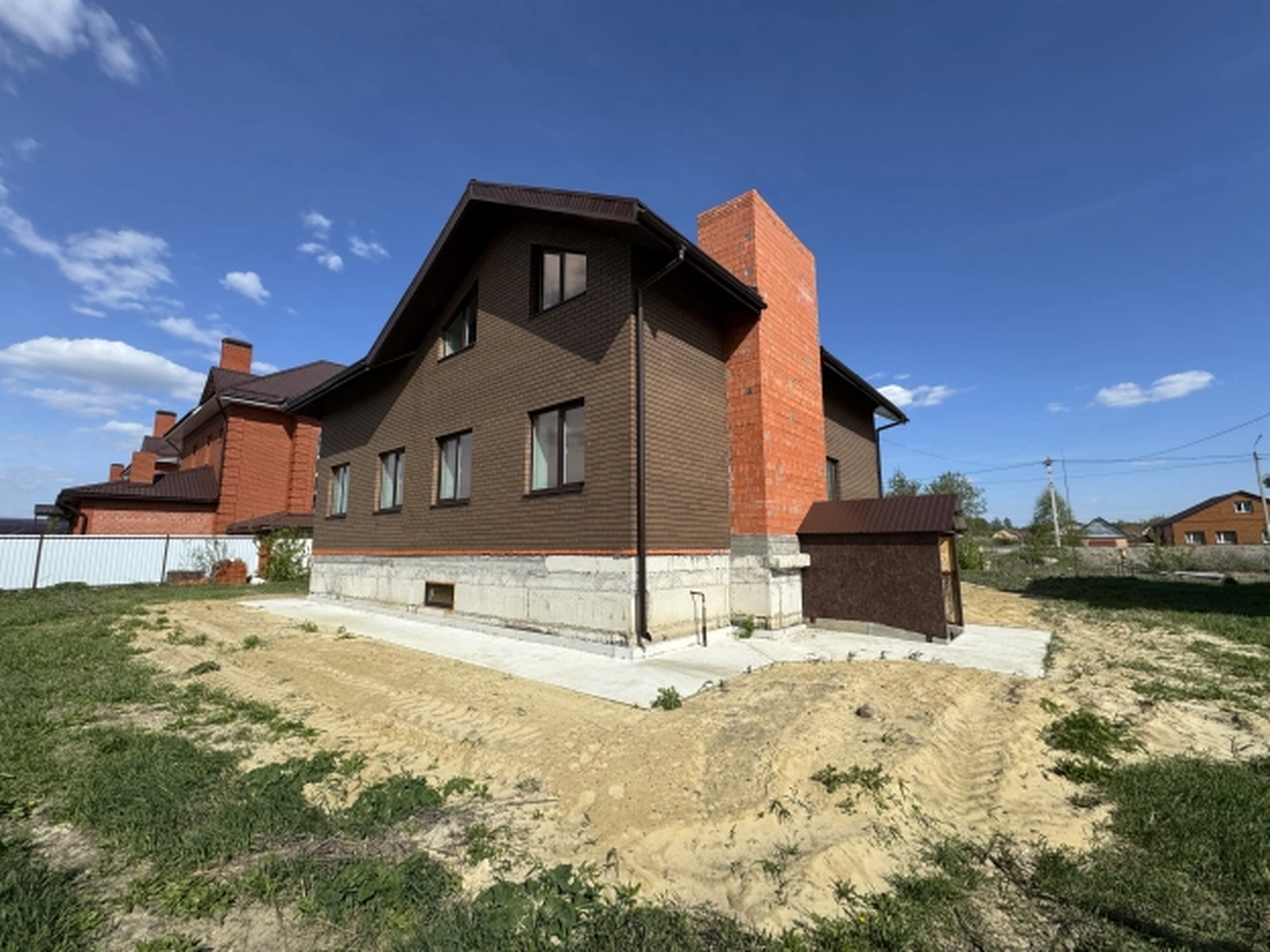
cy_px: 476
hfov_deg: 102.1
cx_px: 635
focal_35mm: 14
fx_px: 514
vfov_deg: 85.7
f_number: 2.2
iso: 50
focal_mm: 2.22
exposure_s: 1/2494
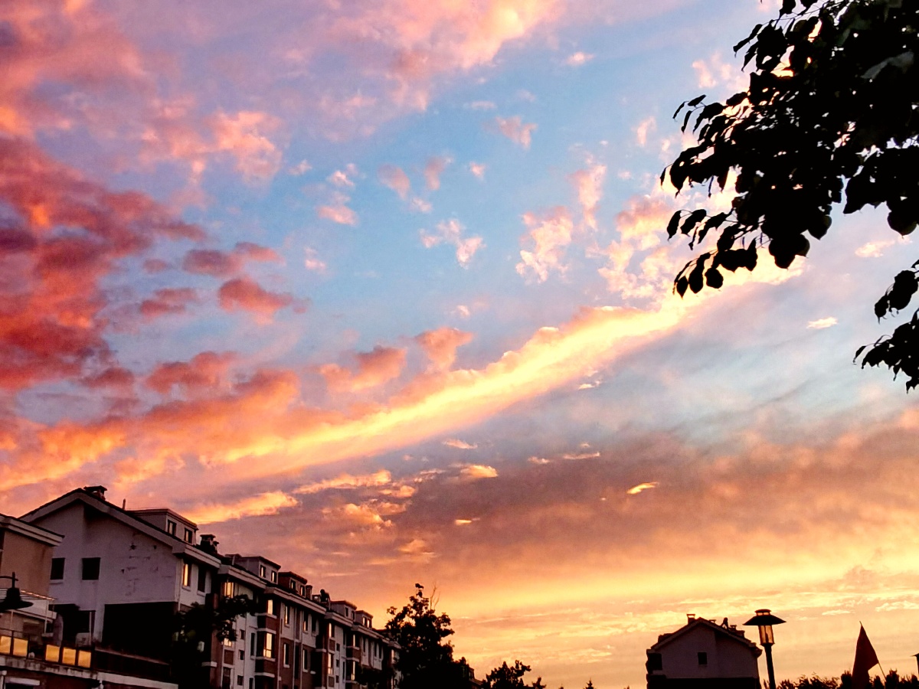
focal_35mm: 42
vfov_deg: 34.3
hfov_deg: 44.8
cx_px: 460
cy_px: 344
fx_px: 1115
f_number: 2.2
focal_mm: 2.26
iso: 80
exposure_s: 1/100
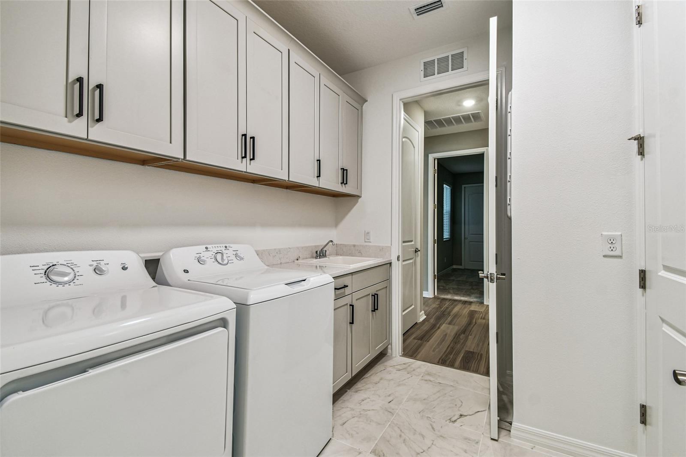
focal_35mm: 15
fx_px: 286
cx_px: 343
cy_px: 228
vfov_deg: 77.3
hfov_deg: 100.4
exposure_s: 1/10
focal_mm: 10
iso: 100
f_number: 7.1
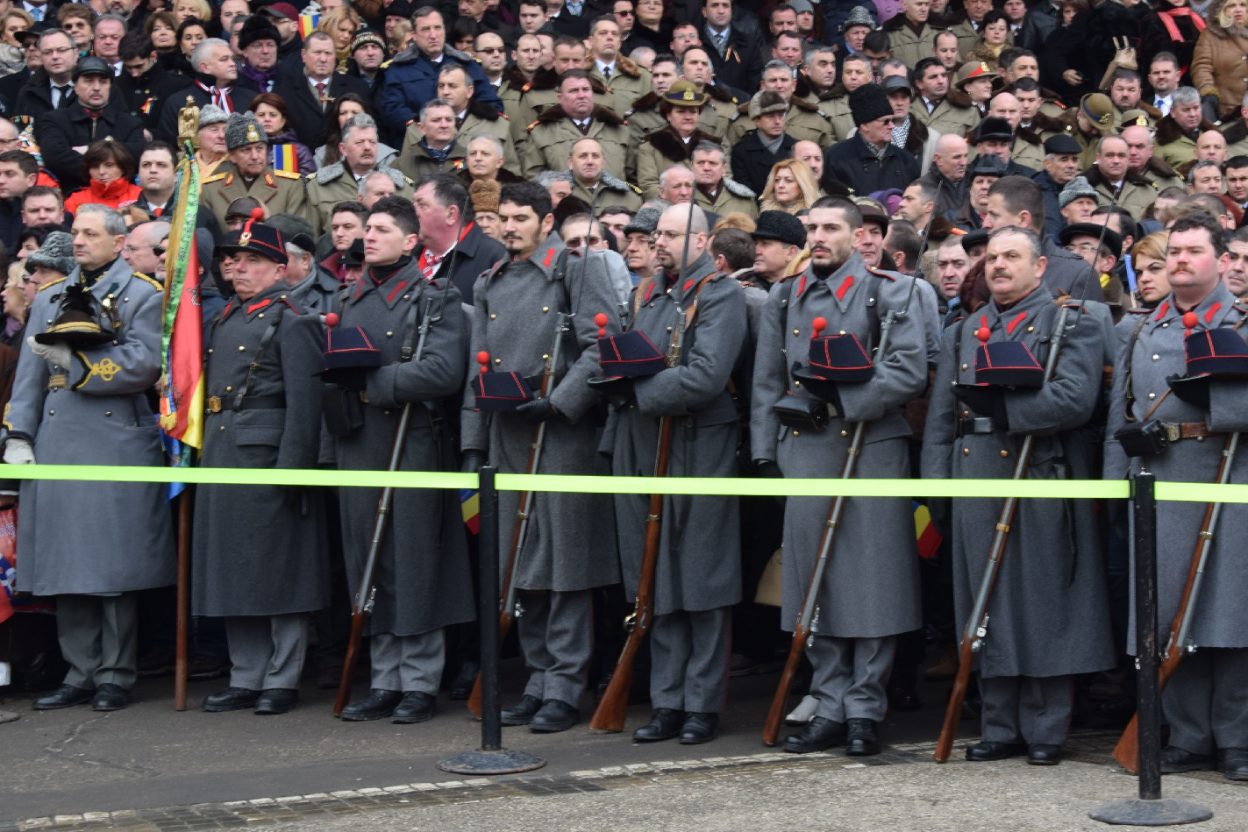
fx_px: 3155
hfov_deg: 22.2
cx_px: 890
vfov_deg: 15.0
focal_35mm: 91
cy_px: 398
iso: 160
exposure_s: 1/100
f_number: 7.1
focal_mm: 38
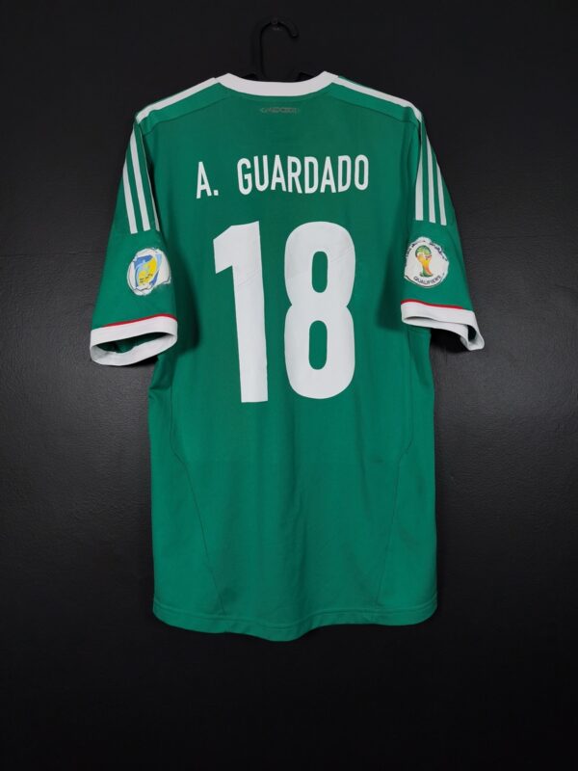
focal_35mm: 23
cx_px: 289
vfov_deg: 73.9
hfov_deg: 58.9
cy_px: 386
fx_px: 512
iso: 400
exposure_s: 1/125
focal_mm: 6.57
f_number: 1.6
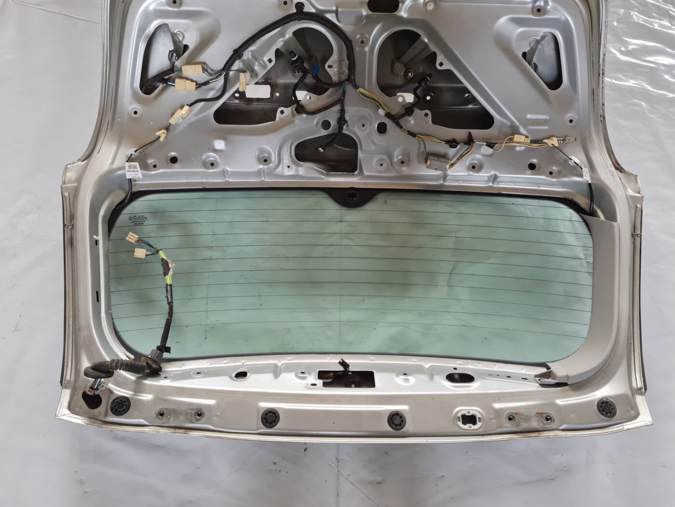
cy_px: 254
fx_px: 507
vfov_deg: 53.1
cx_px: 338
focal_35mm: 26
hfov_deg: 67.3
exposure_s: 1/50
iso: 160
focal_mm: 5.4
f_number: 1.8
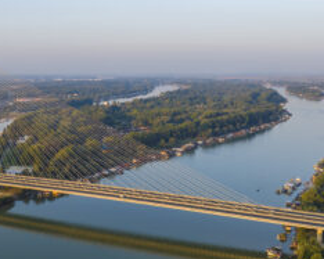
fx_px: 479
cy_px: 116
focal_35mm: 50
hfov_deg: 36.5
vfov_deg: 30.2
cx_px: 83
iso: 130
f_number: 2.8
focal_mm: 12.29
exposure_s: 1/60
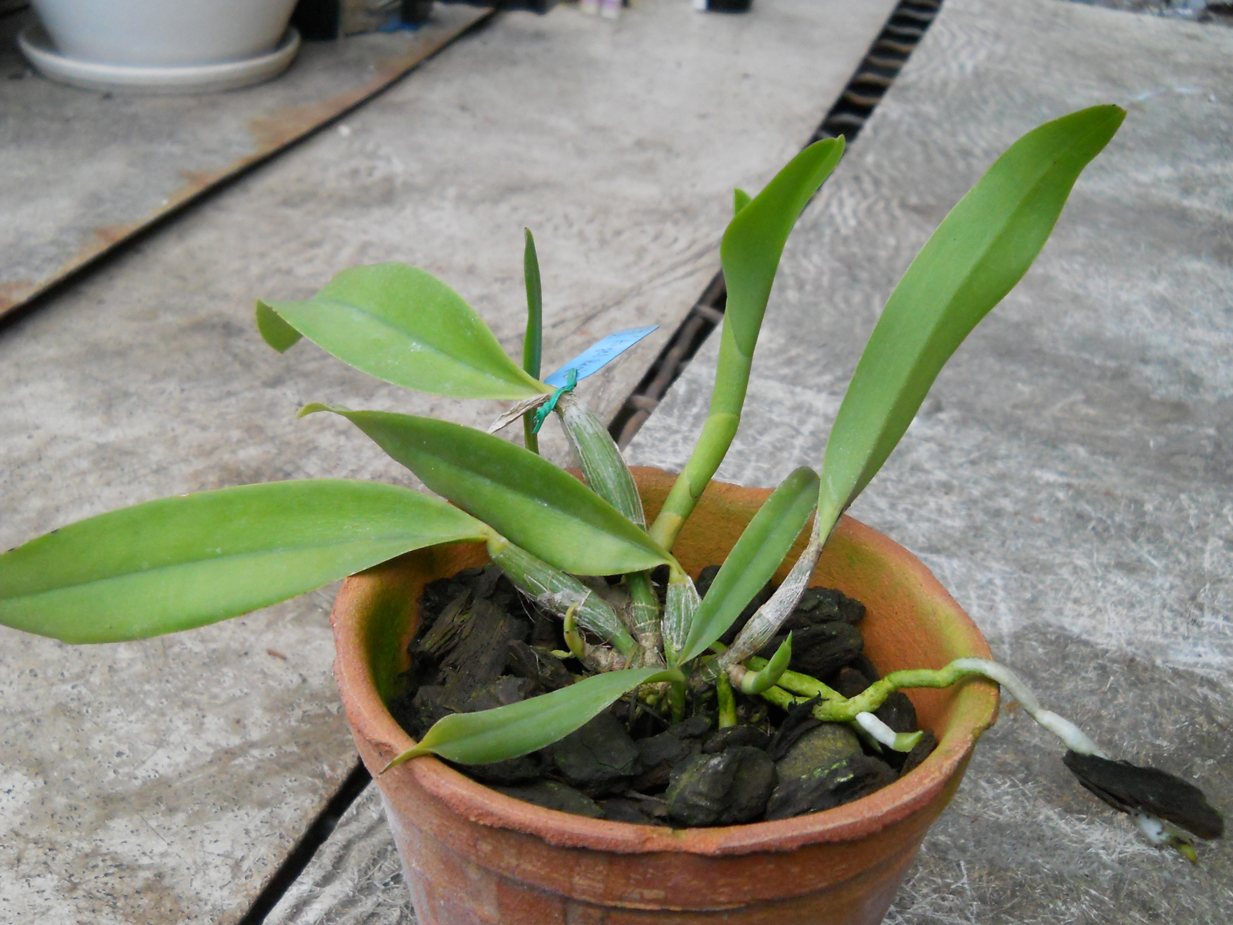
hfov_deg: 45.8
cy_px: 462
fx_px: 1460
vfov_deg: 35.1
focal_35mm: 41
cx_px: 616
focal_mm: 6.72
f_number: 3.1
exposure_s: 1/25
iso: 400
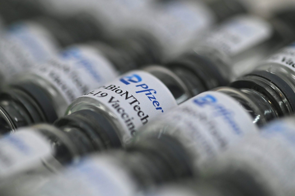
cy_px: 98
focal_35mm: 105
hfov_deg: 19.5
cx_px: 148
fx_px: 860
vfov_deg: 13.0
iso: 4000
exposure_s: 1/3200
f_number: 5
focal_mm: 105
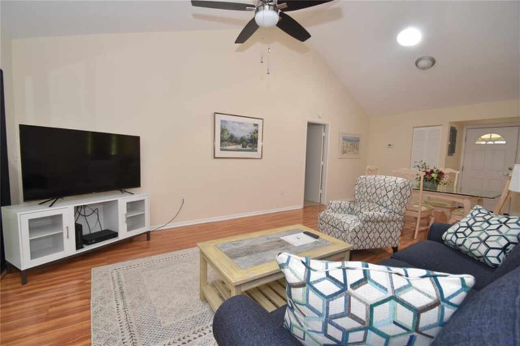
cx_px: 260
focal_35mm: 15
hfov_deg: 100.4
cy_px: 173
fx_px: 217
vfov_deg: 77.3
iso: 800
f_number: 4.5
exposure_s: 1/80
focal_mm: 10
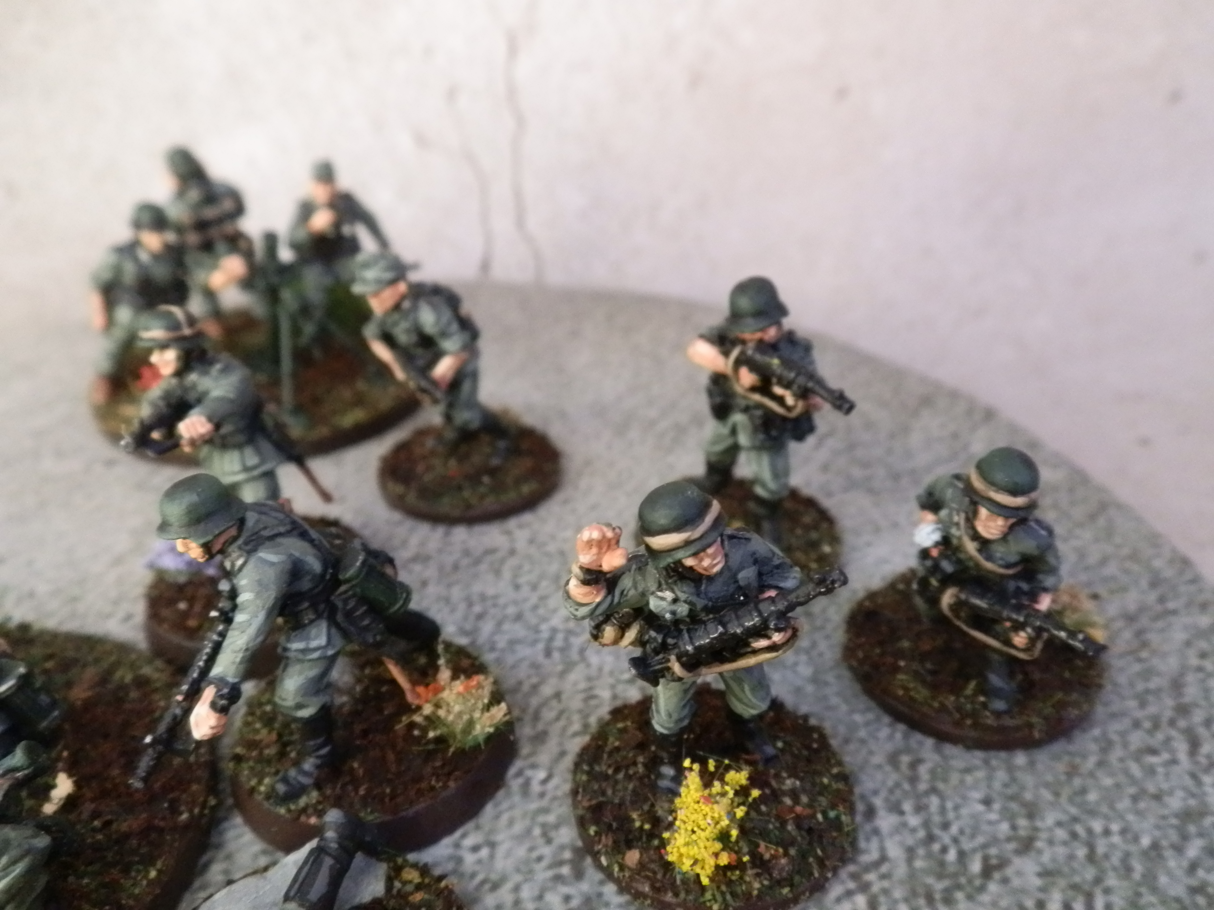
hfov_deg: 63.4
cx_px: 607
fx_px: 982
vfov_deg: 49.7
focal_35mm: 28
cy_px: 455
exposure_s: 1/80
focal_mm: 5
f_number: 3.1
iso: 400
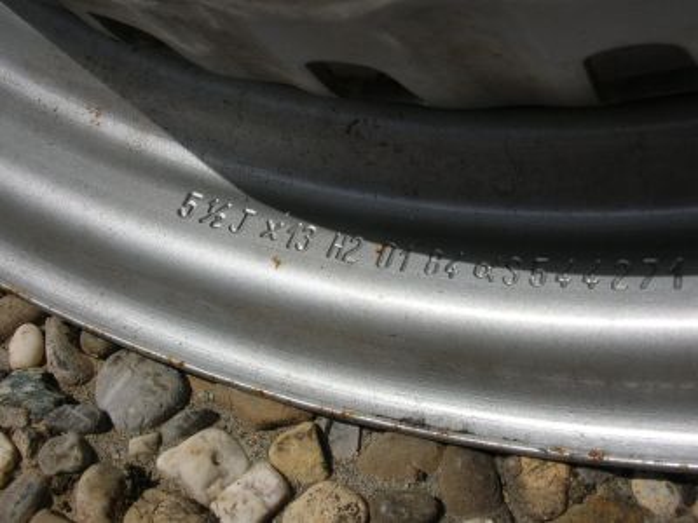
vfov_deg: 40.7
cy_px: 262
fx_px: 706
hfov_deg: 52.6
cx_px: 349
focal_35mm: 35
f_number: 5.6
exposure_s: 1/956
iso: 50
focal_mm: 5.8
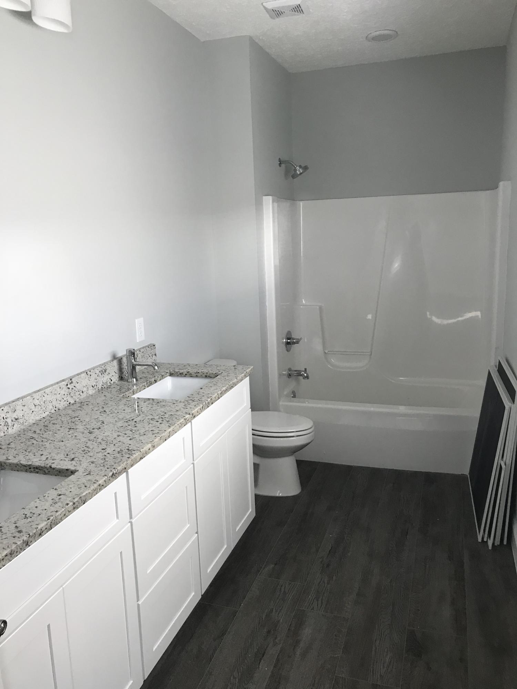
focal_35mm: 28
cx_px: 258
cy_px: 344
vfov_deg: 63.4
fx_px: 558
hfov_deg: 49.7
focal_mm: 3.99
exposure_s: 1/30
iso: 25
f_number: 1.8
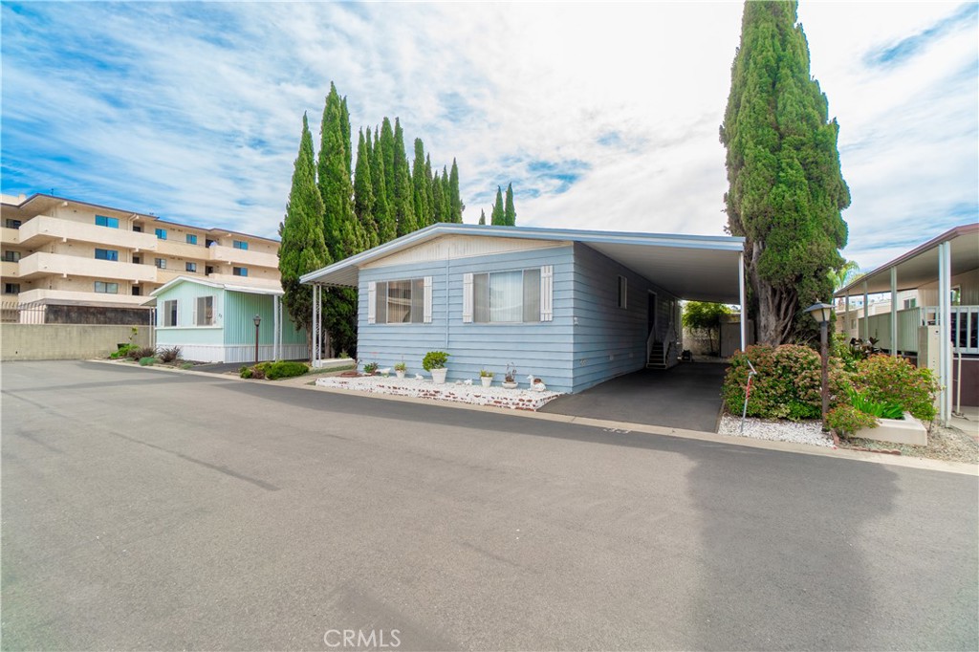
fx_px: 408
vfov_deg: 77.3
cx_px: 490
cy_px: 326
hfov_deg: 100.4
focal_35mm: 15
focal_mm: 10
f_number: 7.1
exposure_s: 1/125
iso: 100
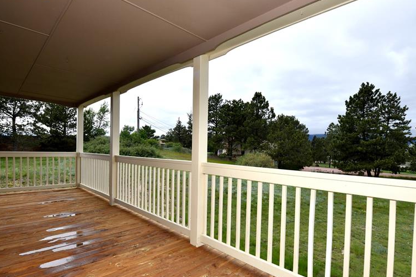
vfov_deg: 64.4
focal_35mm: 19
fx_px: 220
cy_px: 155
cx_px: 227
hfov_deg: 86.7
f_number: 11
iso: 500
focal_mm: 14
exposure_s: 1/200
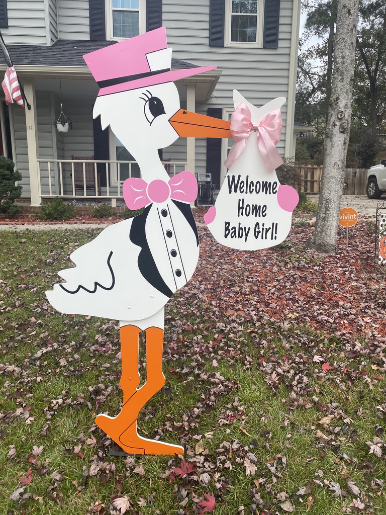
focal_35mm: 26
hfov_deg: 53.1
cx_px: 193
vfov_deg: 67.3
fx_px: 387
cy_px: 258
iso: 32
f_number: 1.8
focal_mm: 4.25
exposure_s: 1/1072
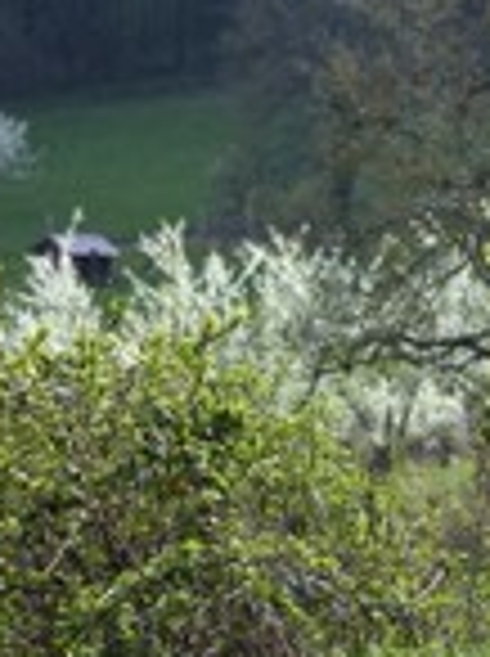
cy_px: 270
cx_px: 656
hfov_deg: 3.8
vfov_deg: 5.1
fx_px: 7345
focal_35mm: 388
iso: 200
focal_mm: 140
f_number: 8
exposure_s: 1/400
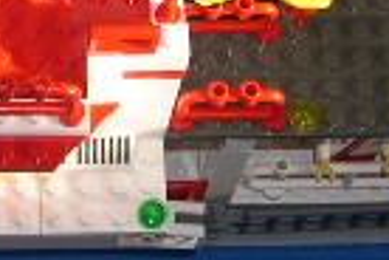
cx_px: -166
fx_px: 2442
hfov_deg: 8.9
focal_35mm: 226
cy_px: -147
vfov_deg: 6.0
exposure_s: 1/49.1
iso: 100
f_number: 8.4
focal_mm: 10.1
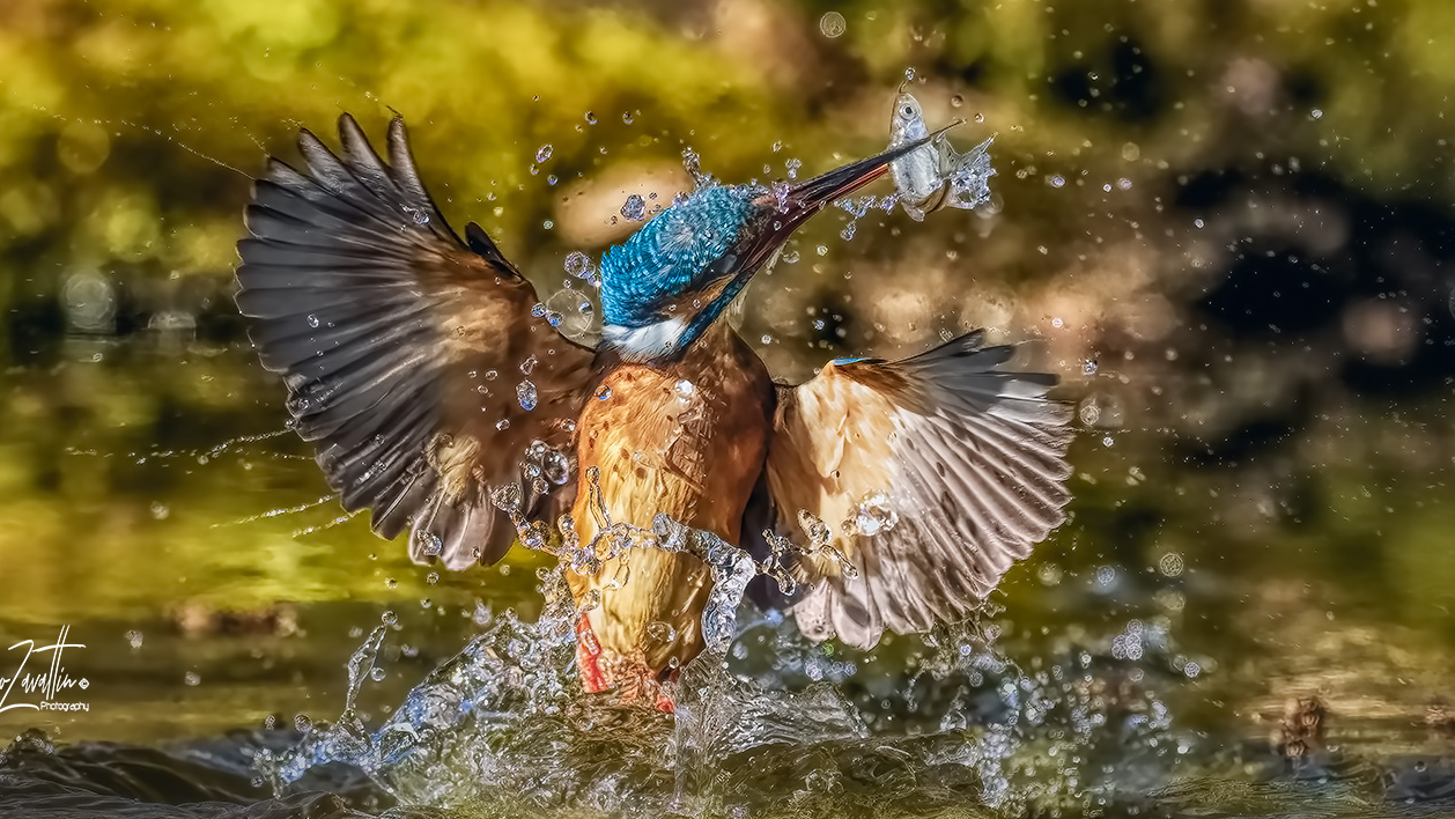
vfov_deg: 3.4
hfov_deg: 6.1
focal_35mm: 354
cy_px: 355
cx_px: 660
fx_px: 13659
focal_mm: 300
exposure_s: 1/6400
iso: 2000
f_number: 7.1
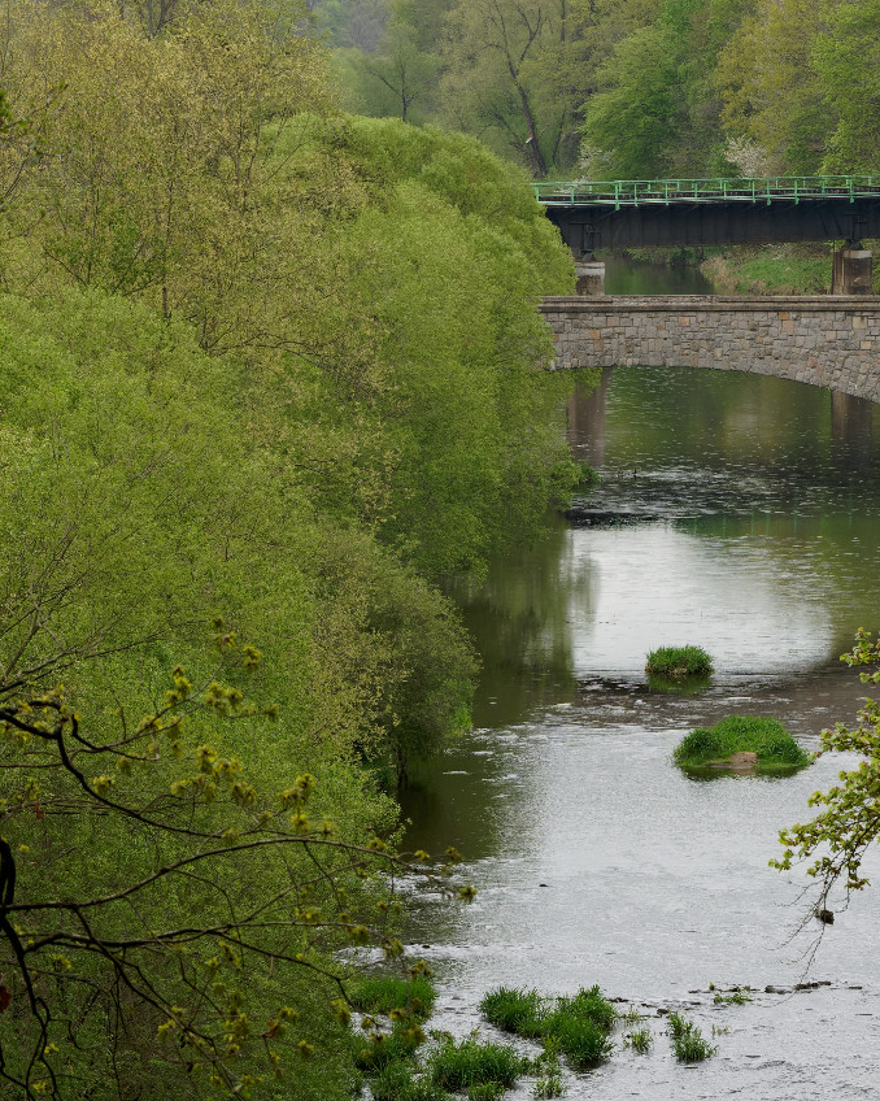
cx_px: 596
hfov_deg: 7.6
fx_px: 6644
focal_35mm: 204
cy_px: 464
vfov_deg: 9.5
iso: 1250
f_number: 8
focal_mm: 90
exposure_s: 1/800
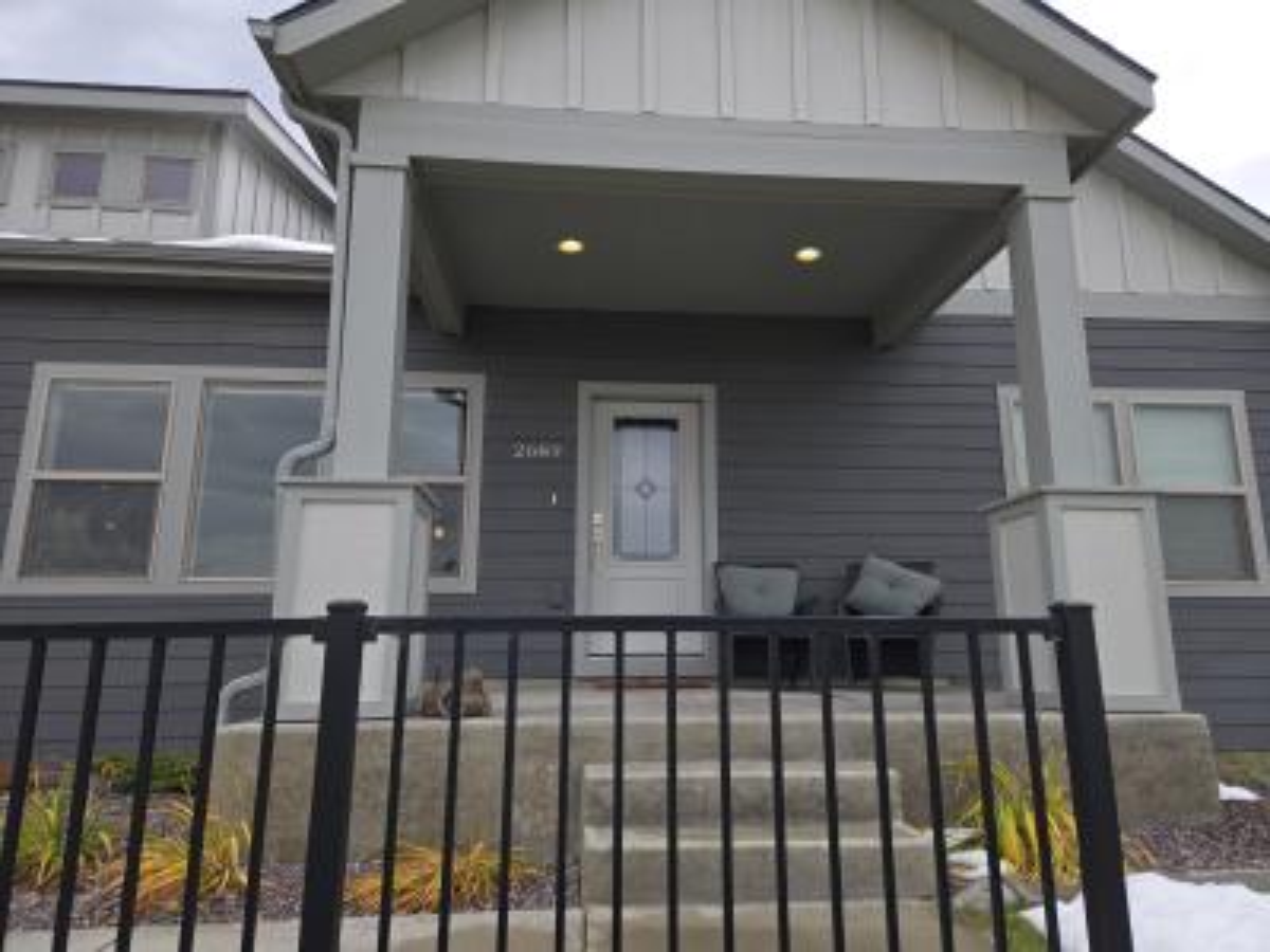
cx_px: 635
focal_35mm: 23
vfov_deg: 58.9
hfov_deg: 73.9
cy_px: 476
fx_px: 844
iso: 25
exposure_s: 1/562
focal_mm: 5.4
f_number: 1.8
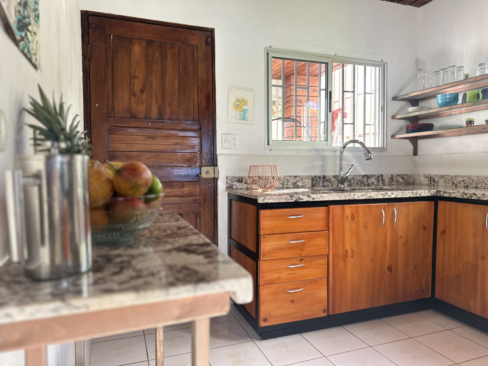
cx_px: 244
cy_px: 183
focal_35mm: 24
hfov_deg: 71.6
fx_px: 338
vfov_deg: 56.8
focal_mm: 6.86
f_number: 1.78
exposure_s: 1/121
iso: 160
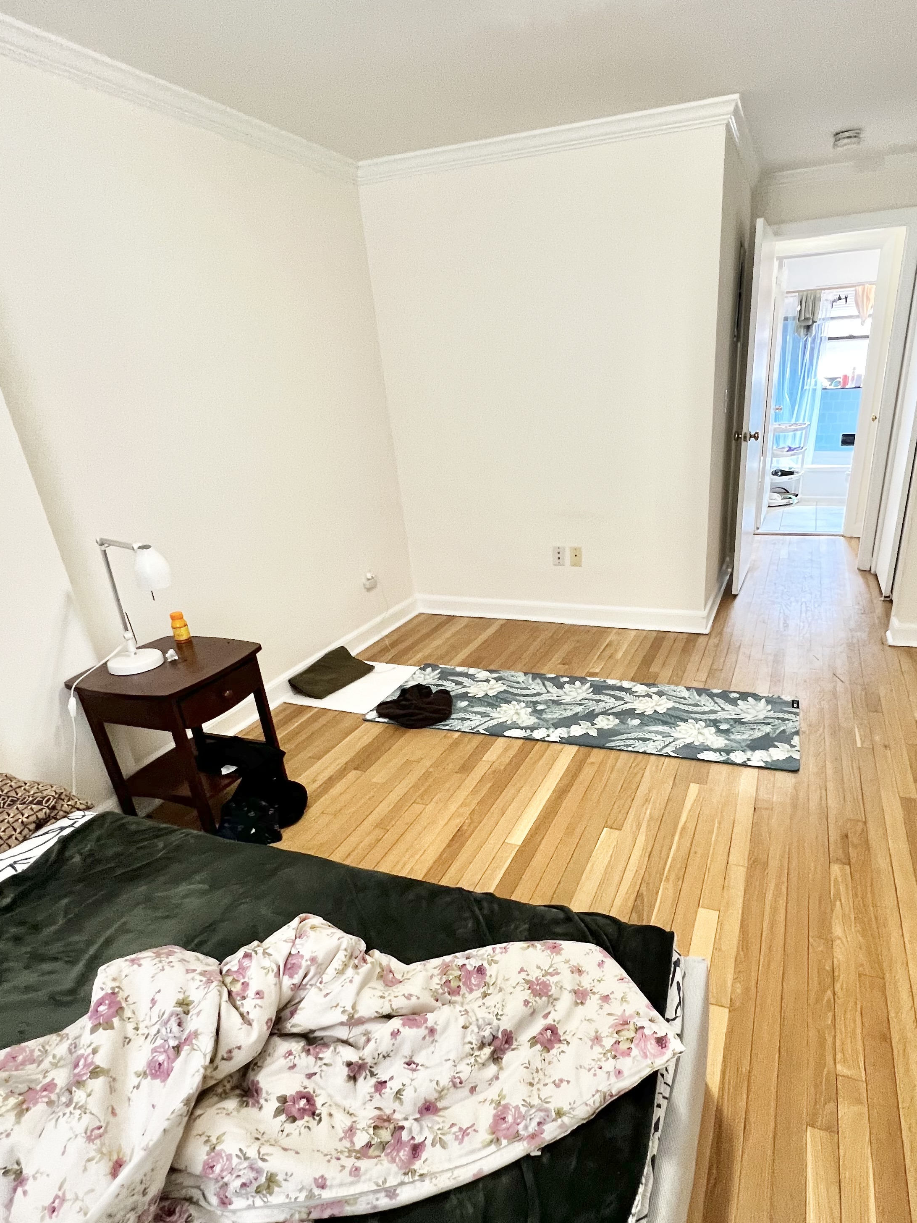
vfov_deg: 87.3
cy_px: 692
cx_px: 545
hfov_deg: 70.9
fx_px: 636
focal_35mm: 18
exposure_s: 1/60
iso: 200
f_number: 1.8
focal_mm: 1.57
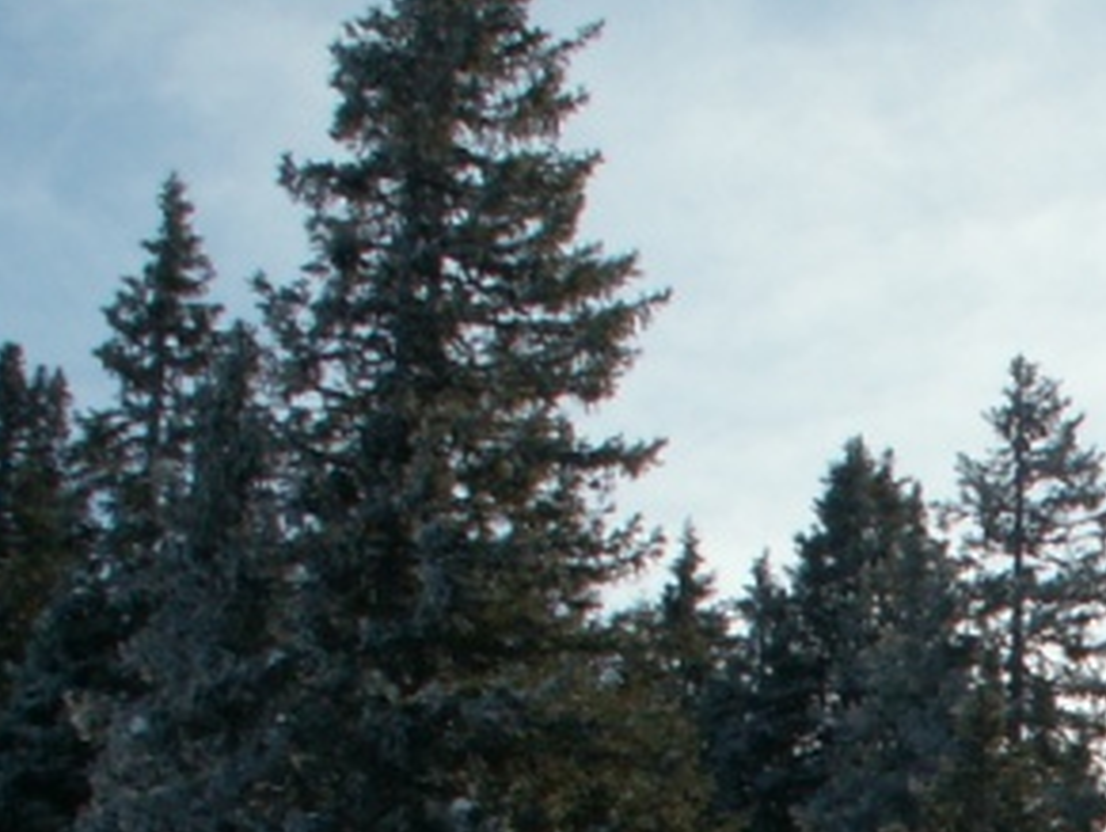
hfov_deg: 14.7
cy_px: 1349
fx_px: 3935
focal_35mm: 123
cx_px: 1729
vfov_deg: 11.4
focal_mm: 5.86
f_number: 7.1
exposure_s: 1/200
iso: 50
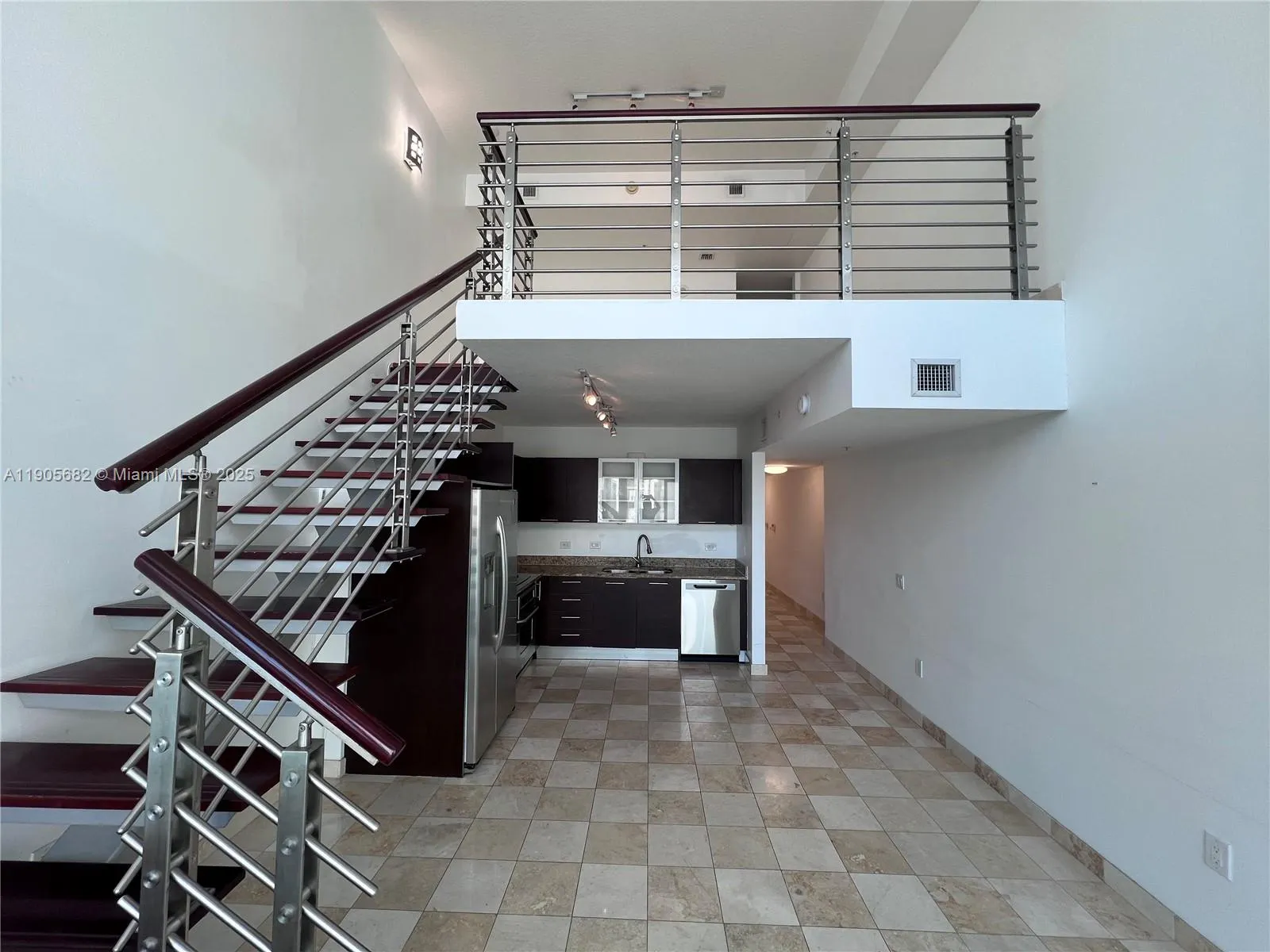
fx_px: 477
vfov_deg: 89.9
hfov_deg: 106.2
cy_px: 476
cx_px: 635
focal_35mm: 13
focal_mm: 1.57
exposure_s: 1/120
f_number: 1.8
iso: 50
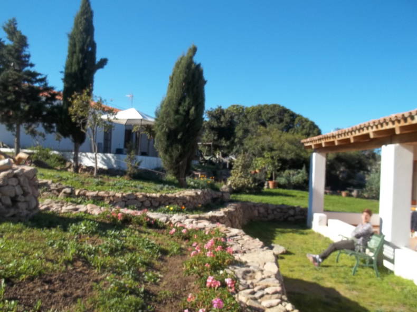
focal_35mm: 33
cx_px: 208
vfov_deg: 42.9
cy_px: 156
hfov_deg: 55.4
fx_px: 397
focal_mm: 5.9
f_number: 8
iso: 64
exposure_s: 1/125
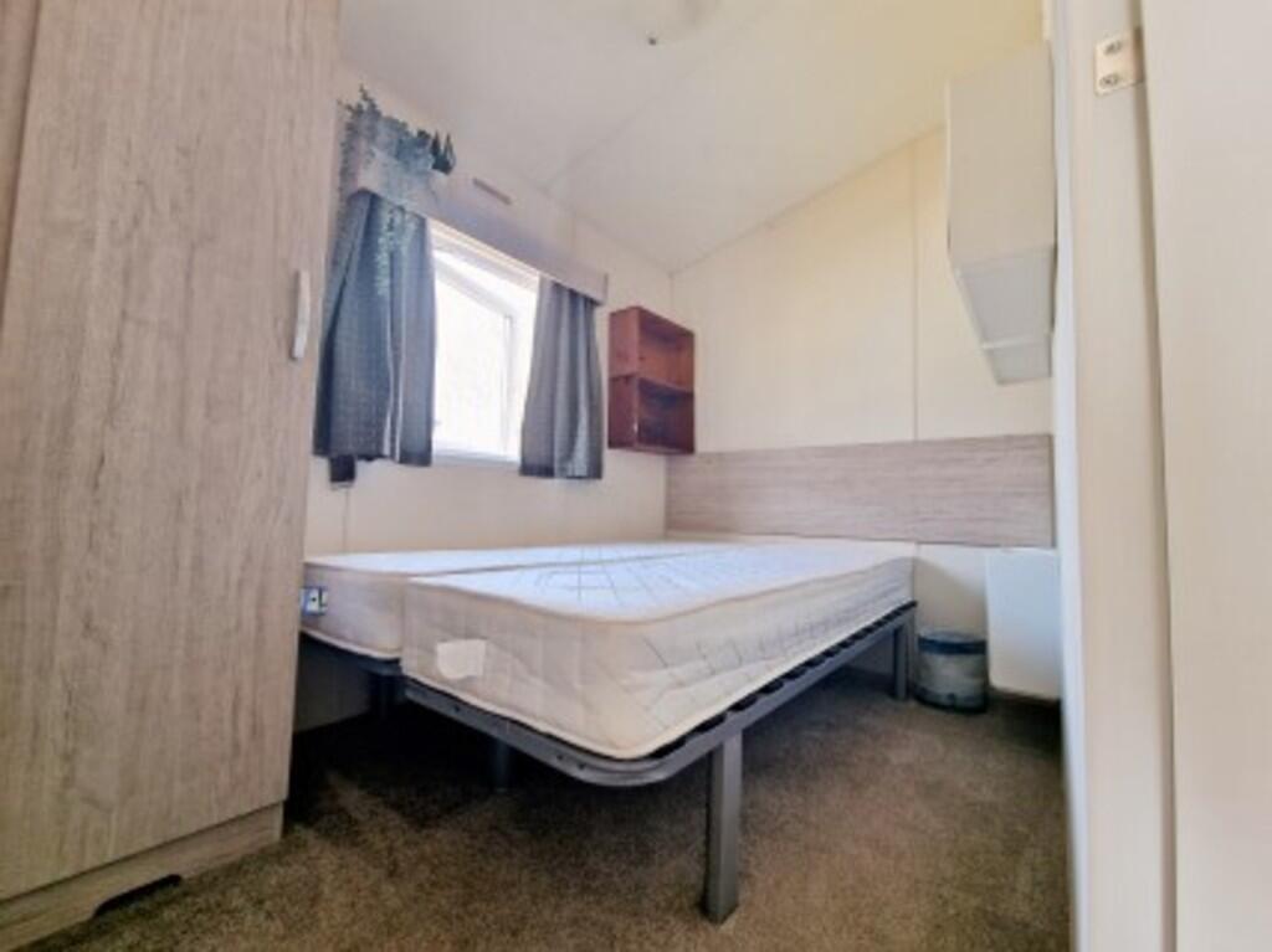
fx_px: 477
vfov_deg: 89.9
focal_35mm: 13
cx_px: 636
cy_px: 476
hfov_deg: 106.2
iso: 50
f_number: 2.2
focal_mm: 2.2
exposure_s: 1/60.2
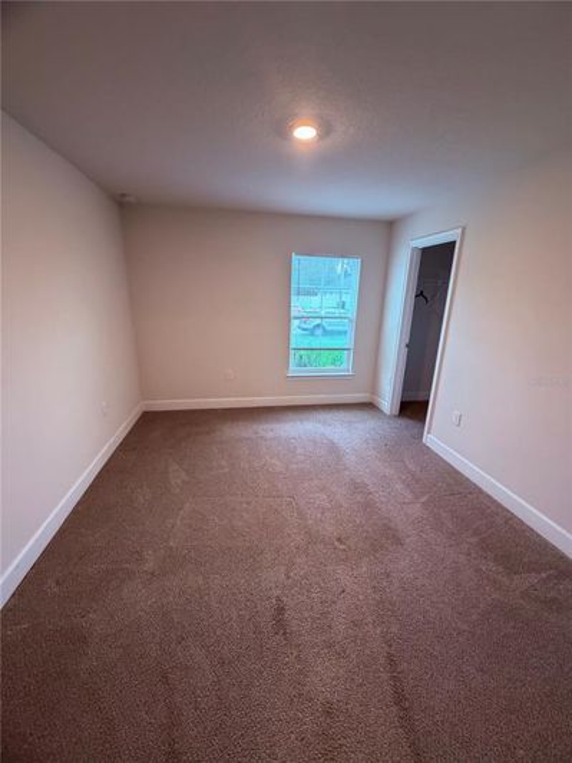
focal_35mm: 14
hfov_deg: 85.7
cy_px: 382
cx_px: 286
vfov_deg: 102.1
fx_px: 308
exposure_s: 1/60
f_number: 2.2
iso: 320
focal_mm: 2.22
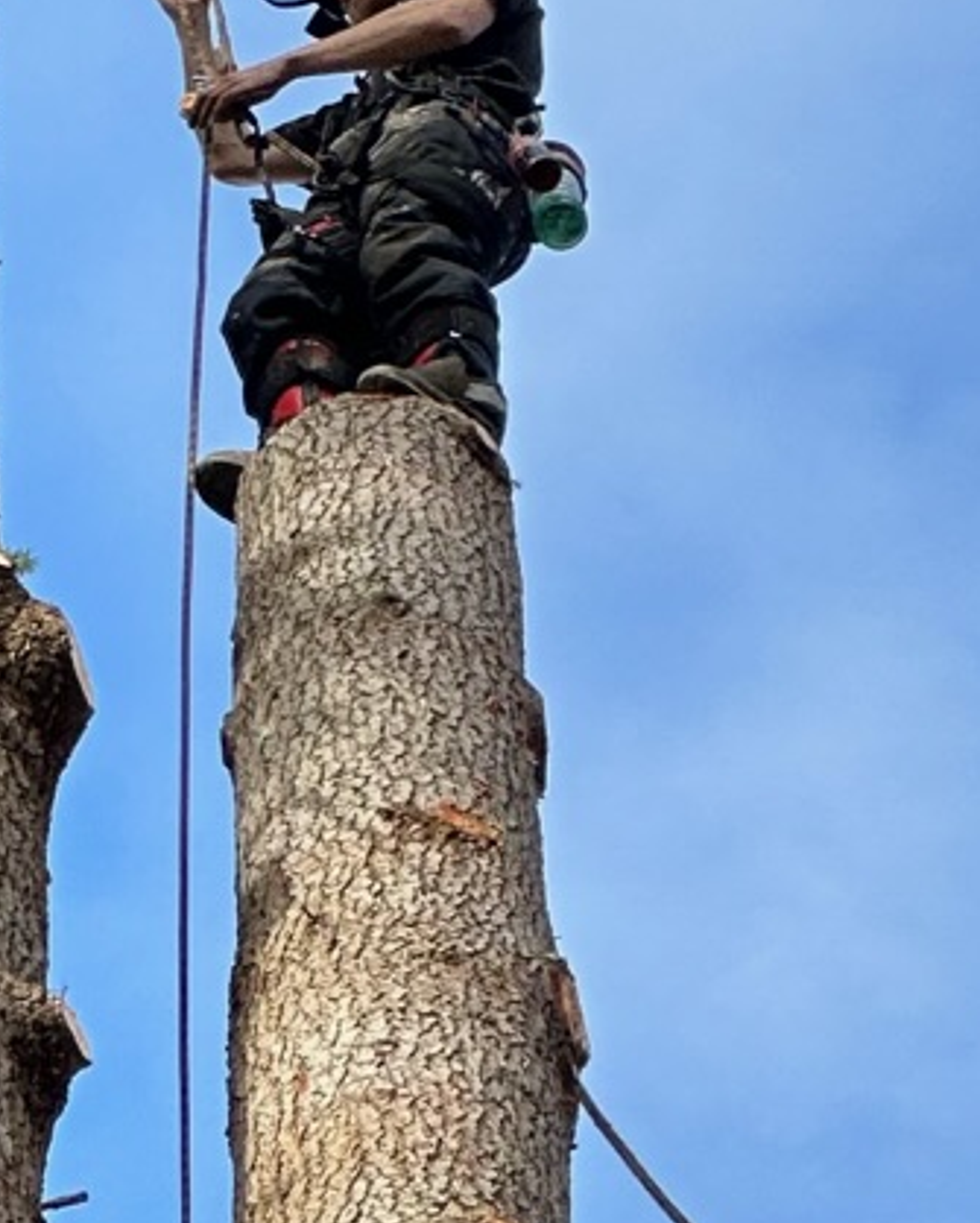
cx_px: 216
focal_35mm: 368
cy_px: -253
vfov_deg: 5.2
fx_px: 13327
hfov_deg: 4.2
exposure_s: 1/304
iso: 32
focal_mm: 9
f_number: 2.8
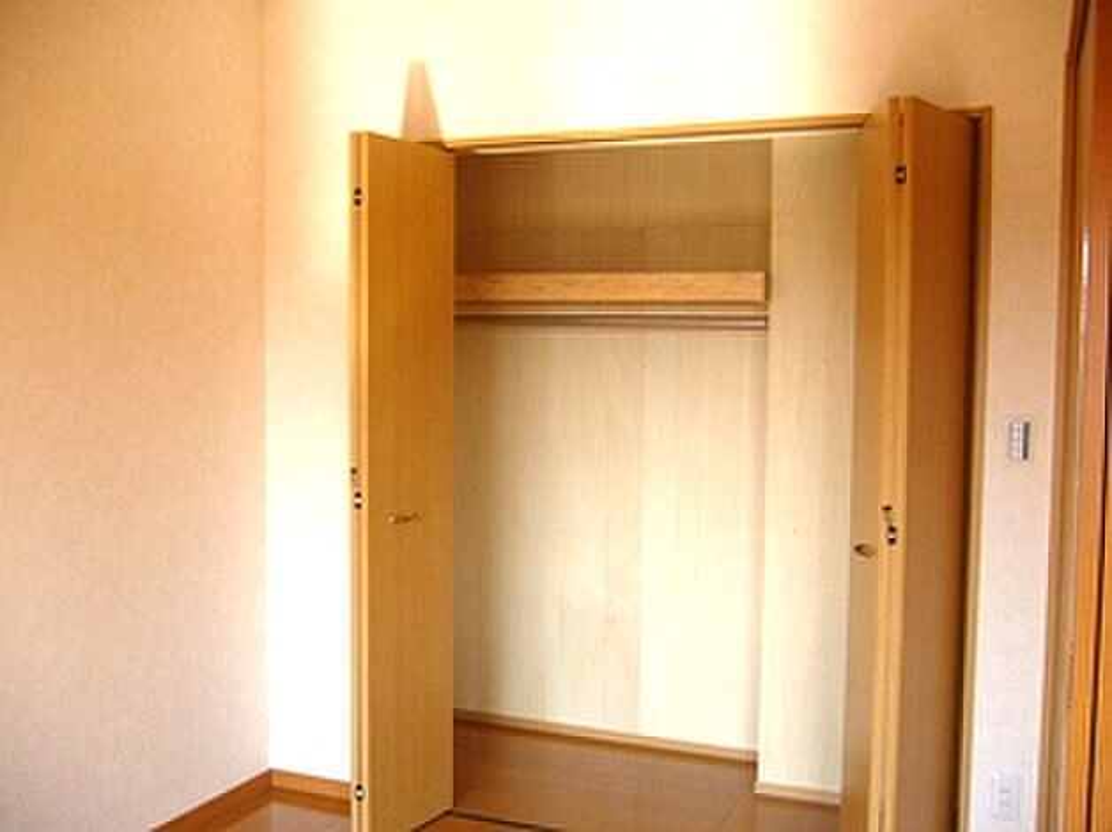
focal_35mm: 35
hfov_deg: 52.7
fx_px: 1123
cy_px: 416
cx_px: 556
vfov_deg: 40.6
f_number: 2.8
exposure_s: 1/100
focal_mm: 5.8
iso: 80
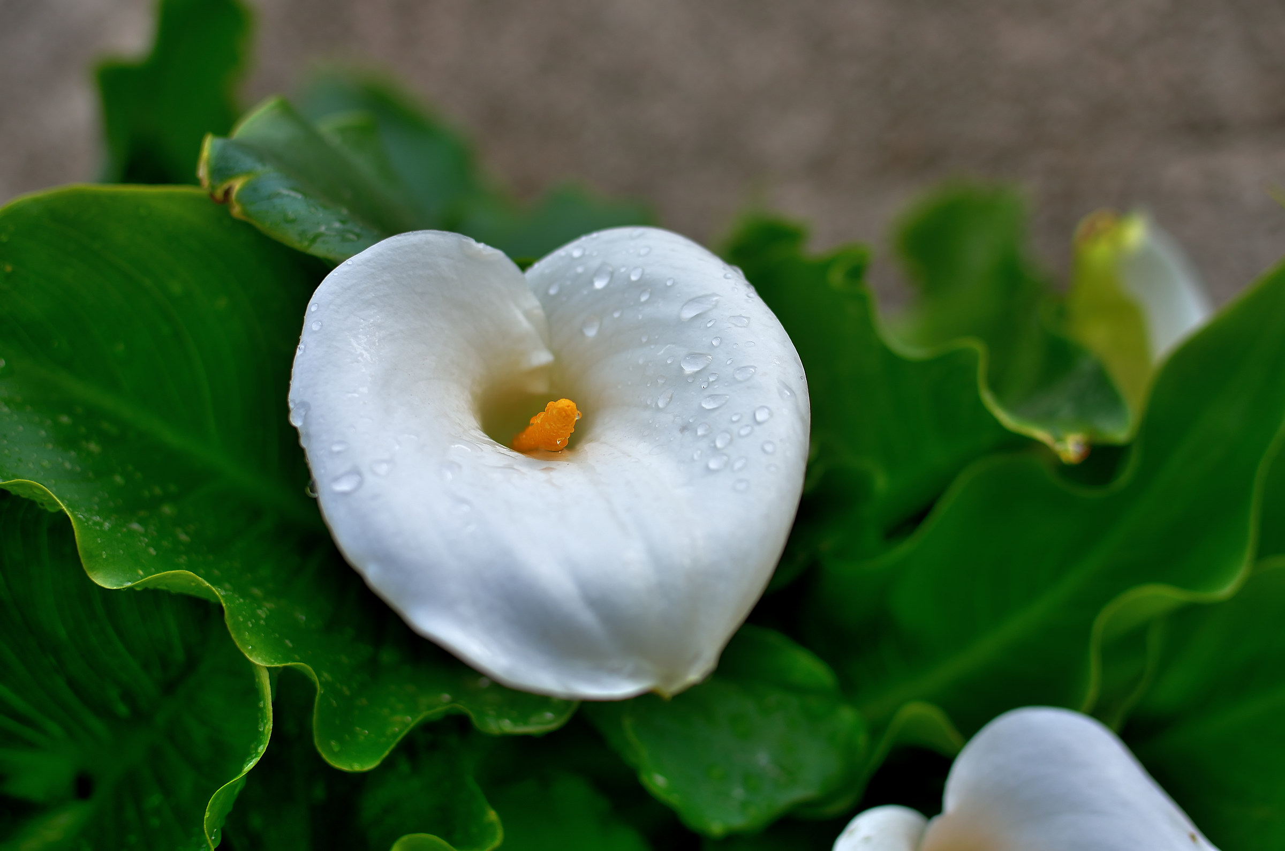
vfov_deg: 25.6
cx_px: 642
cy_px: 426
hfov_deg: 37.9
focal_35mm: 52
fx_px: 1870
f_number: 2.8
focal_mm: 35
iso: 100
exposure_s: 1/350
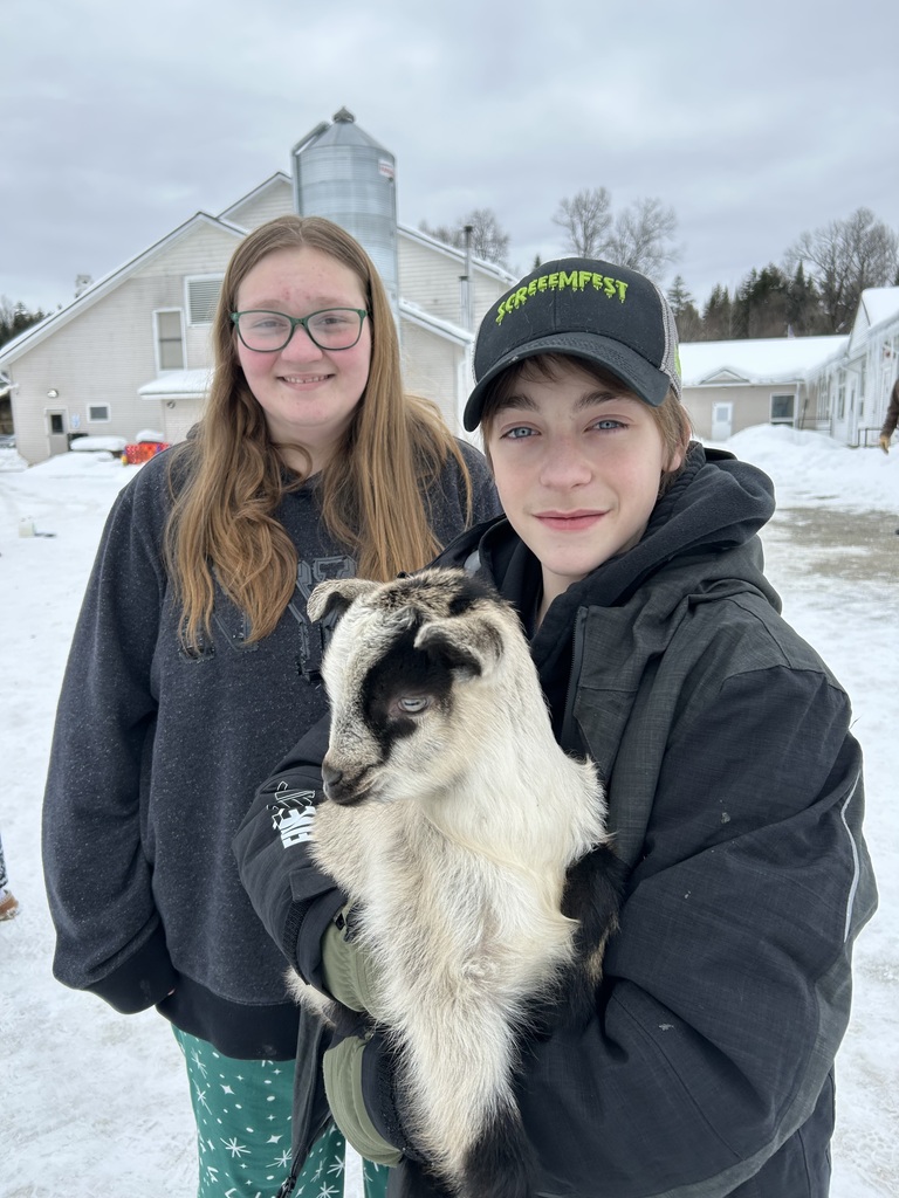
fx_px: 900
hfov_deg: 53.1
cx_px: 450
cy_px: 599
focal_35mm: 26
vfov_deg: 67.3
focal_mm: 5.7
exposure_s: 1/1511
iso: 50
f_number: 1.5
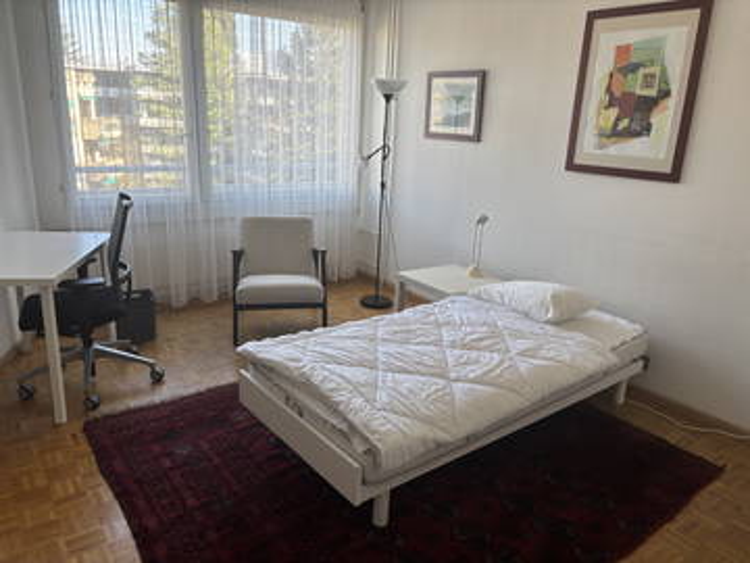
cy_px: 282
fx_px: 563
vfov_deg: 53.1
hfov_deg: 67.3
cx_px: 375
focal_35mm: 26
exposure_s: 1/121
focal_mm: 5.96
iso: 64
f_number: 1.6
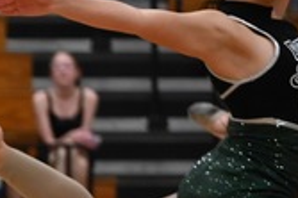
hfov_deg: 4.2
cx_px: -608
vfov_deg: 2.9
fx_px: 3953
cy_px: 351
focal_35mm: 478
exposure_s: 1/400
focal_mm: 78
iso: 2500
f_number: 2.8
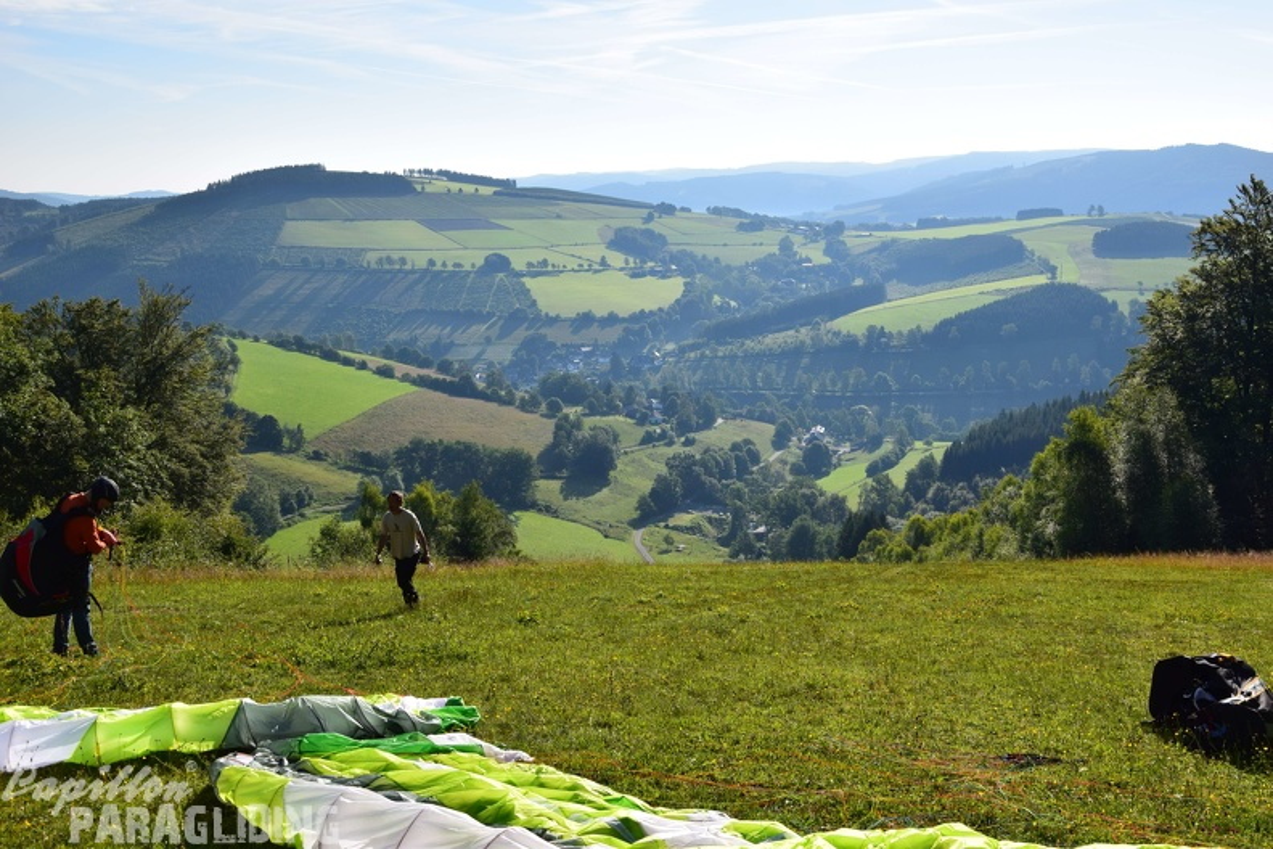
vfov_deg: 36.9
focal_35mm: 36
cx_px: 636
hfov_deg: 53.1
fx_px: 1273
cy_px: 424
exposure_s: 1/500
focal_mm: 24
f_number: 11
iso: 220
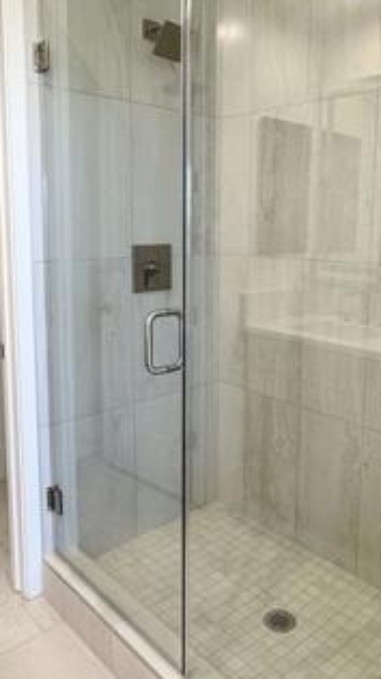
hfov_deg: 37.6
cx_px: 224
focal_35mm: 31
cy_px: 293
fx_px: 557
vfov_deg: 62.4
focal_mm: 2.22
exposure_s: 1/120
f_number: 2.2
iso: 200
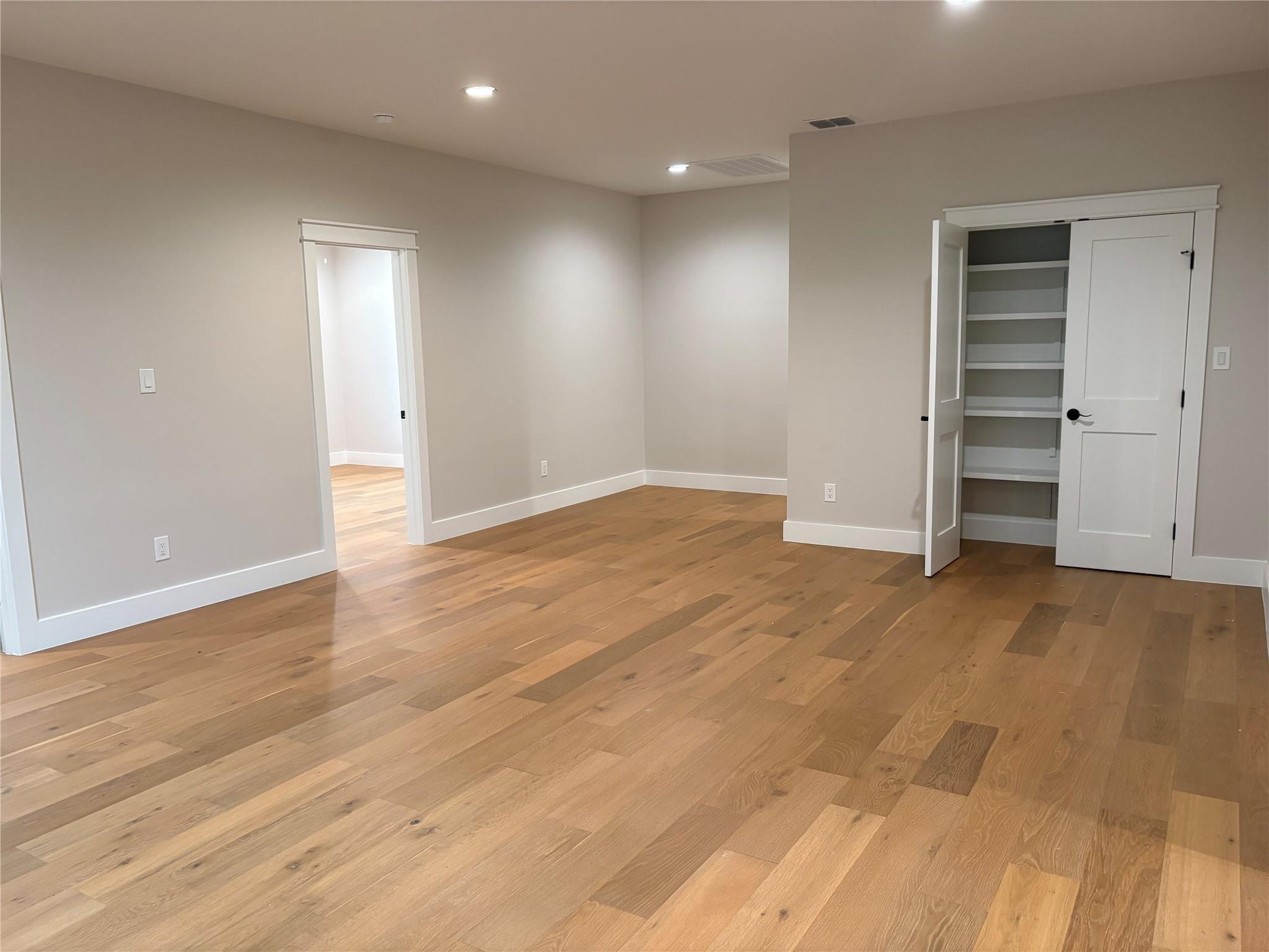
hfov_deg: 67.3
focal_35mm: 26
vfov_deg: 53.1
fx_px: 953
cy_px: 476
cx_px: 634
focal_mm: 5.96
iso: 200
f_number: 1.6
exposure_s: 1/60
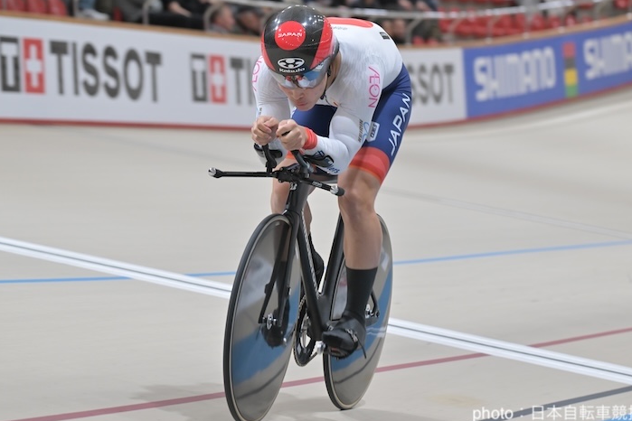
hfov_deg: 10.0
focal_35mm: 206
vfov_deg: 6.7
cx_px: 322
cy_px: 189
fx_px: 3616
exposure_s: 1/500
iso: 1800
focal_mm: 180
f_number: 5.6
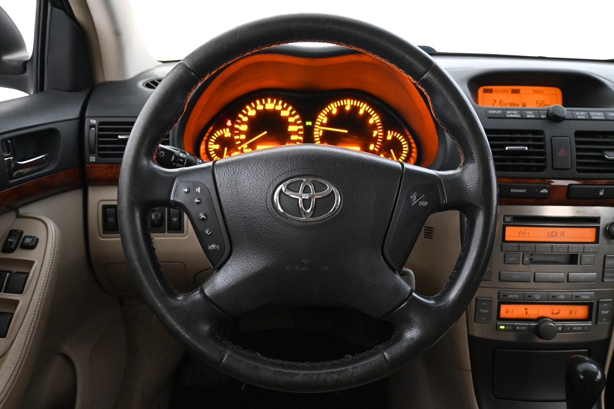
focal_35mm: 30
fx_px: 512
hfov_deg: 61.9
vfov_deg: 43.6
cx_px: 307
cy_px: 204
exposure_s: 1/30
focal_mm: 20
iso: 4500
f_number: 3.8
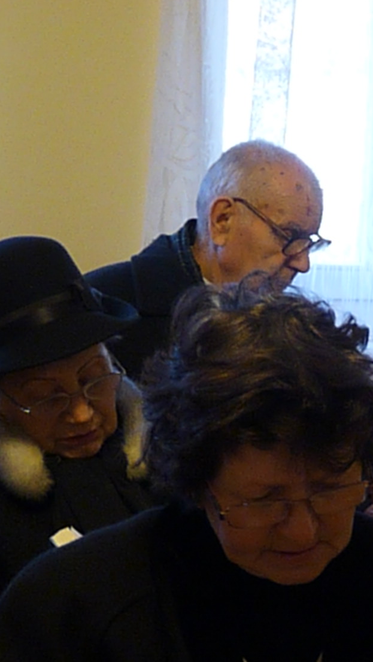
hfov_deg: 9.1
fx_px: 2303
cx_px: 493
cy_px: 451
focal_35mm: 131
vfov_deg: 16.3
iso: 800
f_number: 3.4
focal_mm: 11.5
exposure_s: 1/50
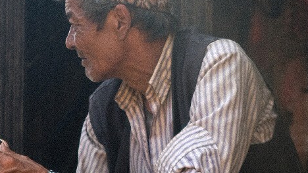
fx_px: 1135
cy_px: 137
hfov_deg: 15.4
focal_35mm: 139
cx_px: 110
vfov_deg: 8.7
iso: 160
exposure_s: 1/550
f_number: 2
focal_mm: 23
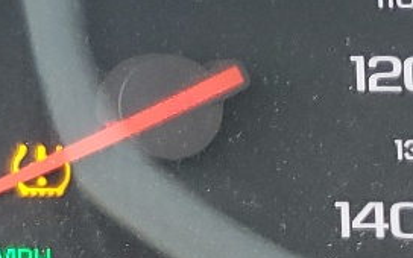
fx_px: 1823
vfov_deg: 8.0
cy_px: -15
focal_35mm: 162
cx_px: -598
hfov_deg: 10.8
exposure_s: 1/60.2
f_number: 1.5
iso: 67
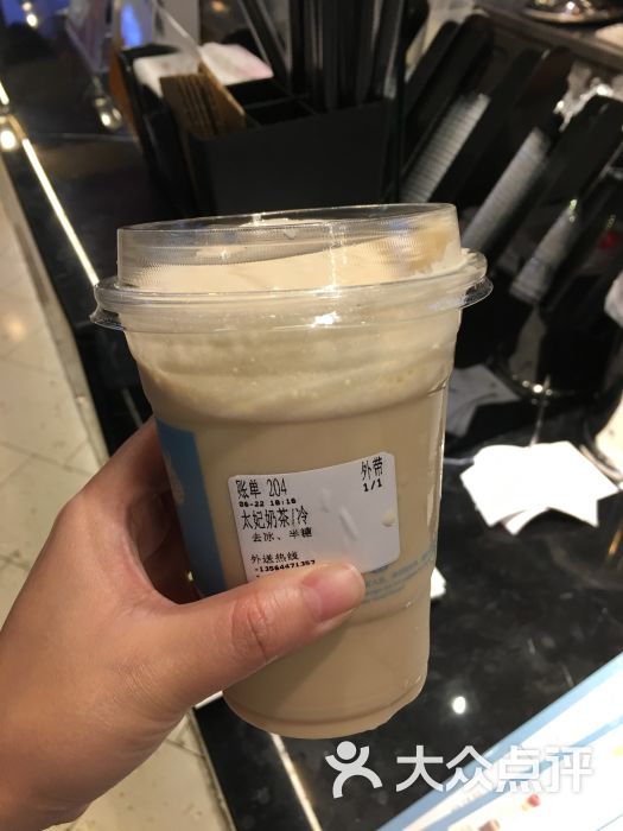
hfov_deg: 48.2
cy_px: 416
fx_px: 696
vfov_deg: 61.7
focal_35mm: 29
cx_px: 312
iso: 64
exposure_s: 1/33
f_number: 2.2
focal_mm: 4.15
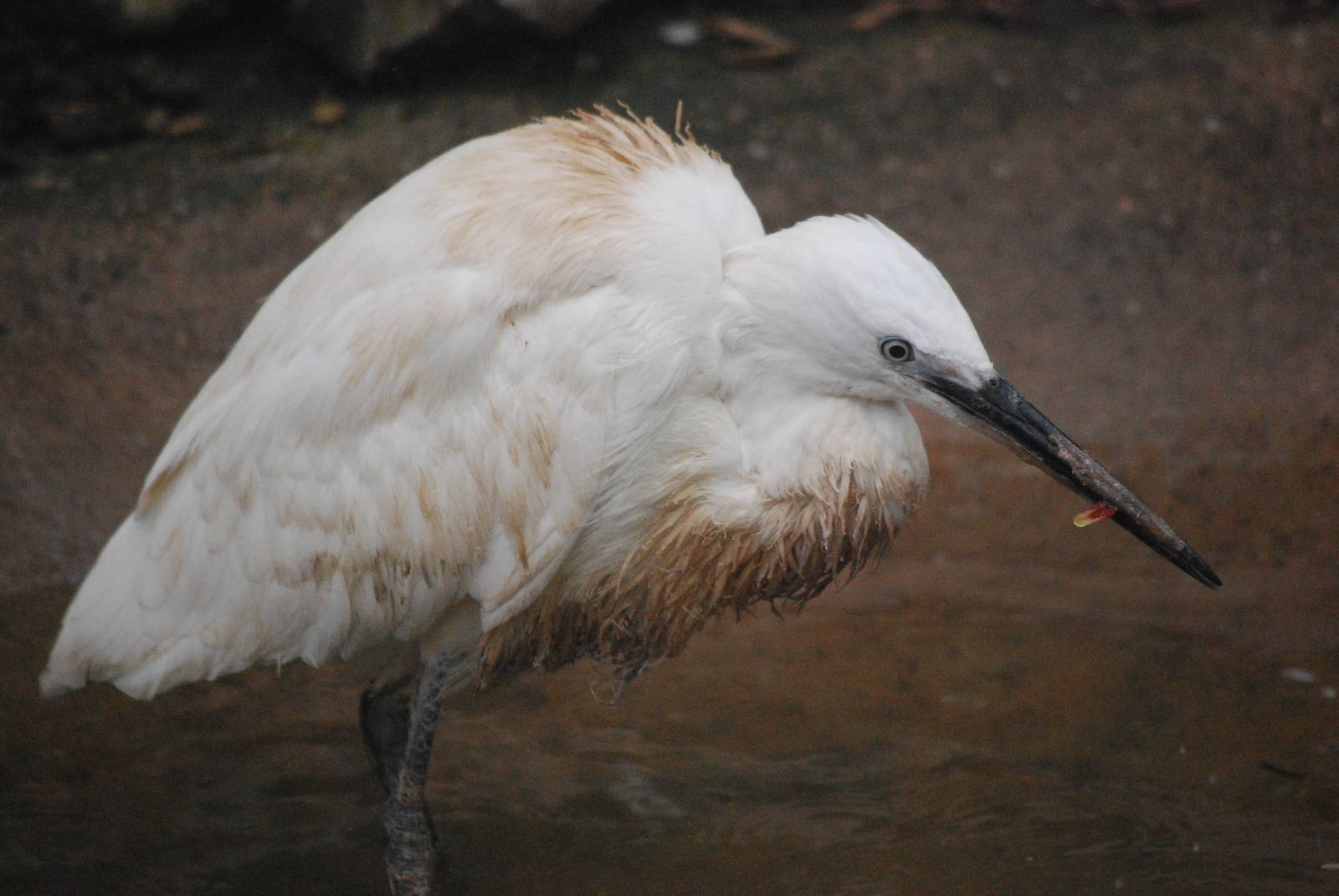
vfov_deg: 4.6
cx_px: 670
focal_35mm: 300
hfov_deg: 6.9
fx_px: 11171
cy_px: 448
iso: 1600
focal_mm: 200
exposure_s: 1/640
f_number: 5.6
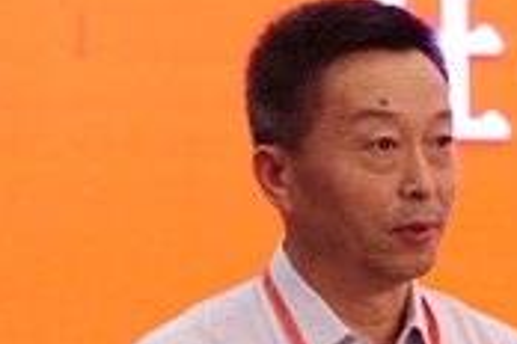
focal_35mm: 504
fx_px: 7237
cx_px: 600
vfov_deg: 2.7
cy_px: 326
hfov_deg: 4.1
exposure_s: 1/100
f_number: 3.5
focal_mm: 125
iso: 2500
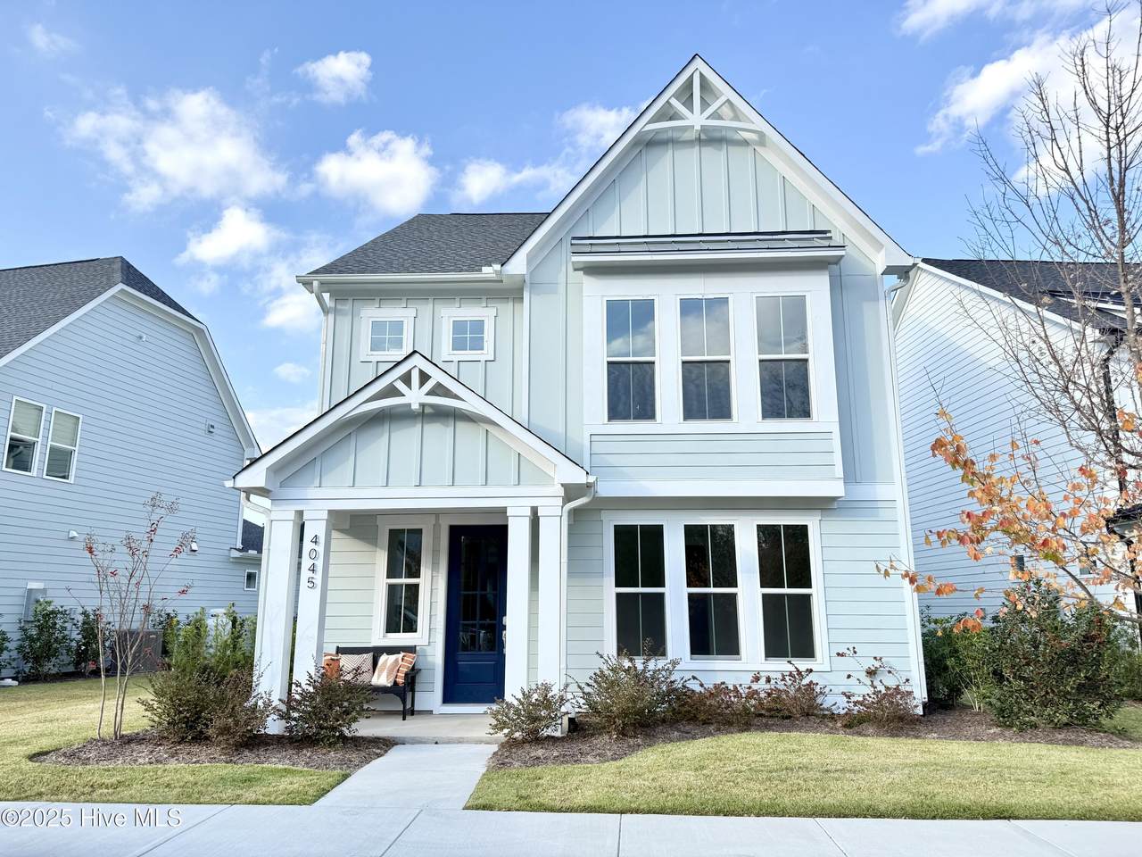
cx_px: 571
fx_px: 792
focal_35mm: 24
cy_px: 428
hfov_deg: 71.6
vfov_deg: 56.8
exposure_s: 1/1211
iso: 80
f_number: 1.78
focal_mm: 6.76
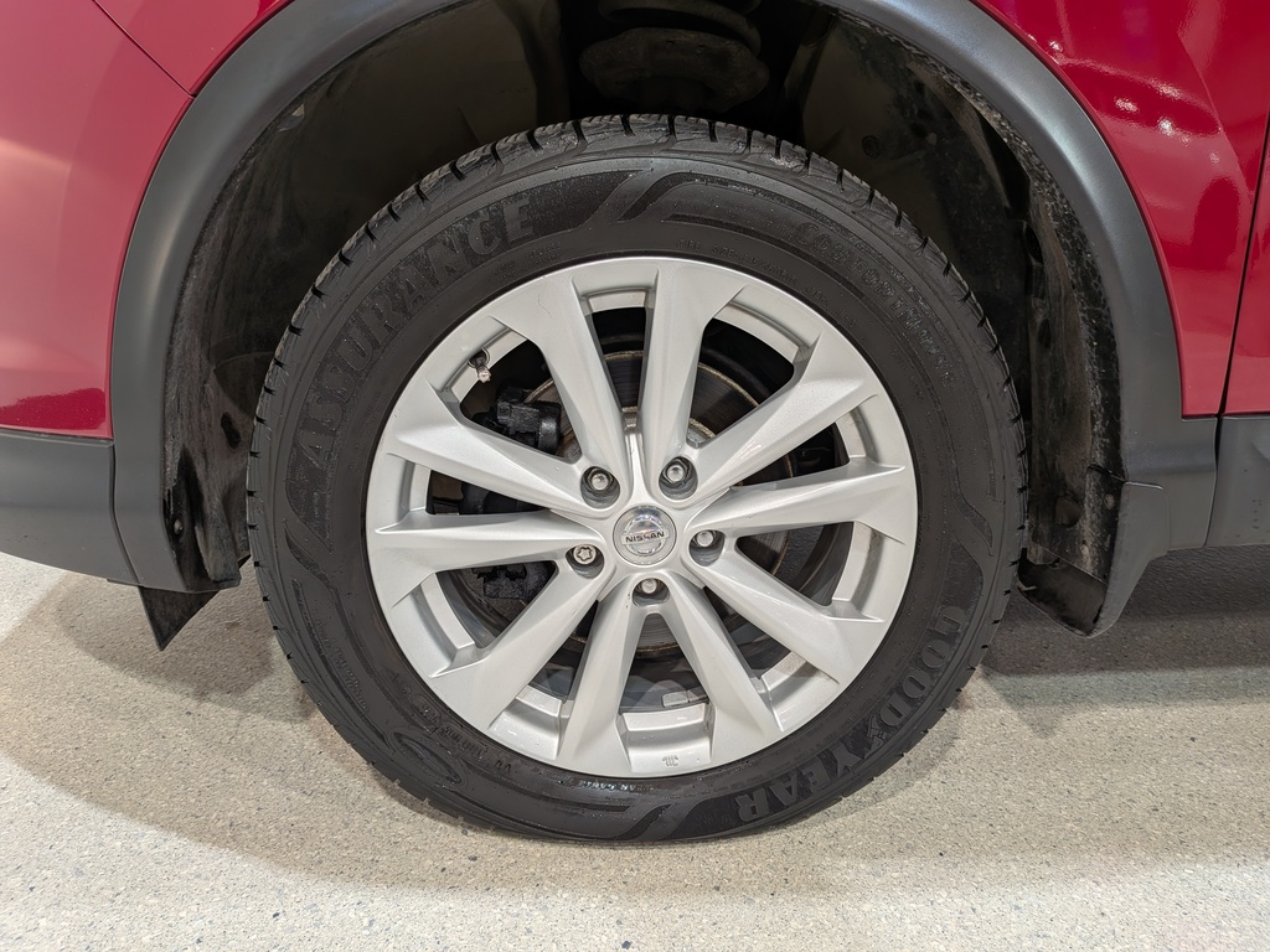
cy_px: 476
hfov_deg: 71.6
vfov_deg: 56.8
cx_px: 635
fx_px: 881
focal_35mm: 24
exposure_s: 1/181
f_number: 1.7
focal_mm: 4.53
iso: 27
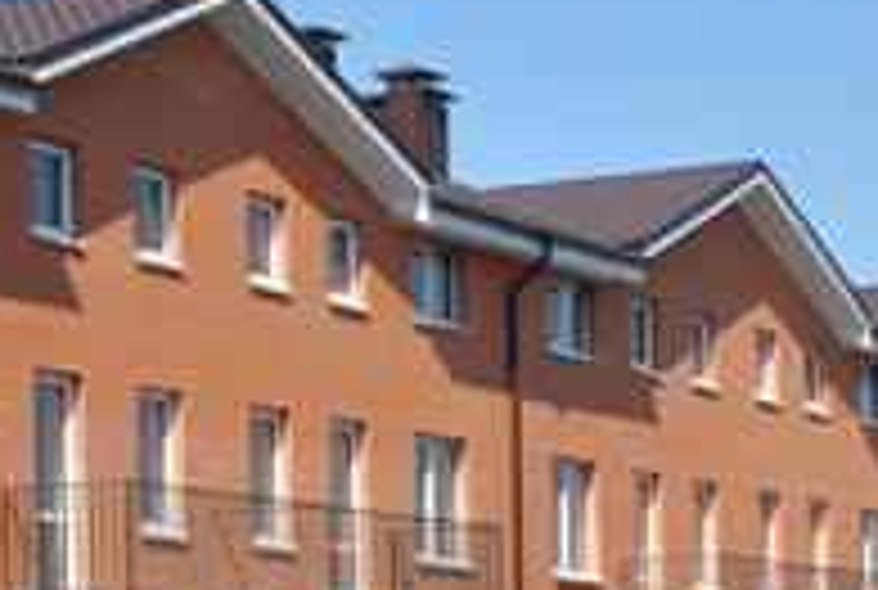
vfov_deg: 8.5
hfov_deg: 12.8
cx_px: 441
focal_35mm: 160
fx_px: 3907
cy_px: 797
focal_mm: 29
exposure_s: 1/500
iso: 400
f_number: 11
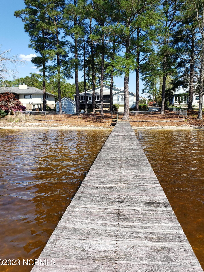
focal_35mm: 27
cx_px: 102
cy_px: 134
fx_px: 212
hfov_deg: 51.3
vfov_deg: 65.3
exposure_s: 1/781
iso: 50
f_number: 2.4
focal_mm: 4.3
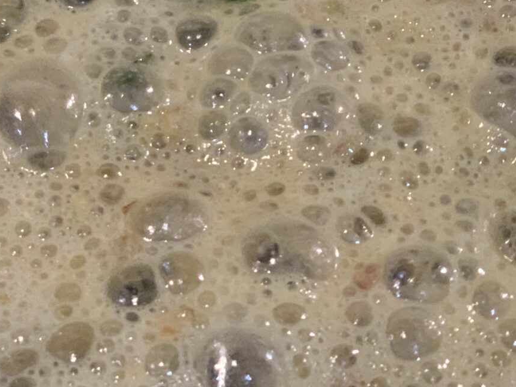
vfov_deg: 9.5
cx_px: 317
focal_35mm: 154
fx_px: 2296
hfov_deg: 12.8
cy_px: -100
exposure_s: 1/50
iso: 160
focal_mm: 6
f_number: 2.4
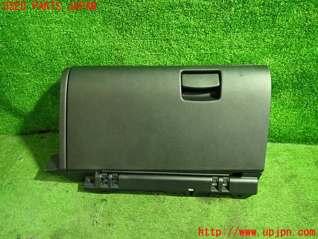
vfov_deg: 54.9
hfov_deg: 69.4
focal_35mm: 25
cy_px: 120
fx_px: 230
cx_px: 159
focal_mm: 4.5
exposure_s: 1/30
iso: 640
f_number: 2
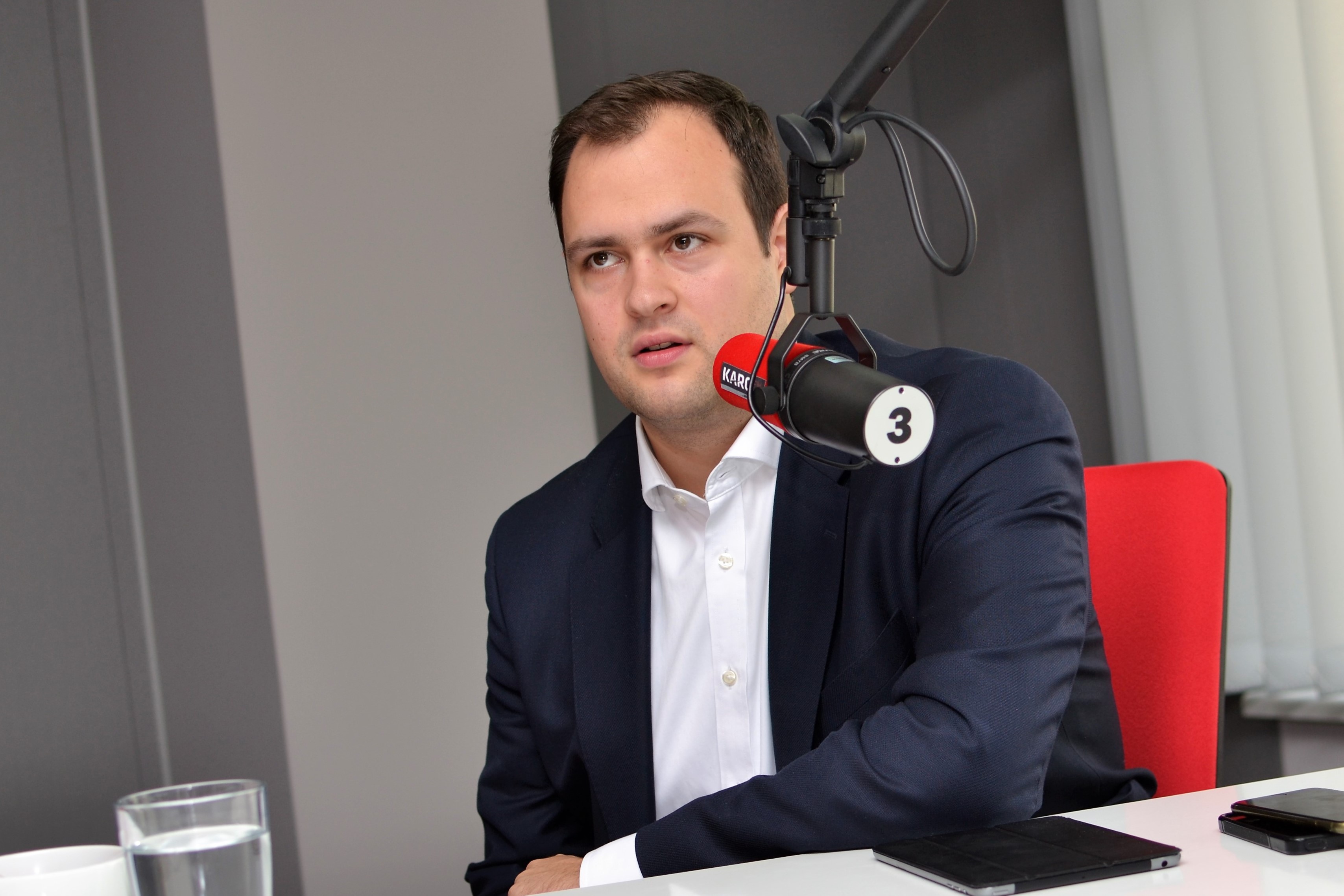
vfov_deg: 25.8
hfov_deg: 37.8
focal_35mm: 52
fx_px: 1960
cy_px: 448
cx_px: 672
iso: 100
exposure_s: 1/200
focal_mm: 35
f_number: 2.8
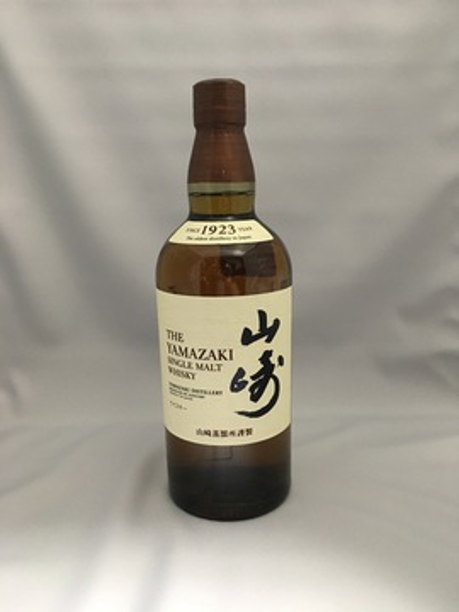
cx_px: 230
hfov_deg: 48.2
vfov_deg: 61.7
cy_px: 306
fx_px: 513
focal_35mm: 29
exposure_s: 1/15
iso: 200
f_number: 2.2
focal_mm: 4.15
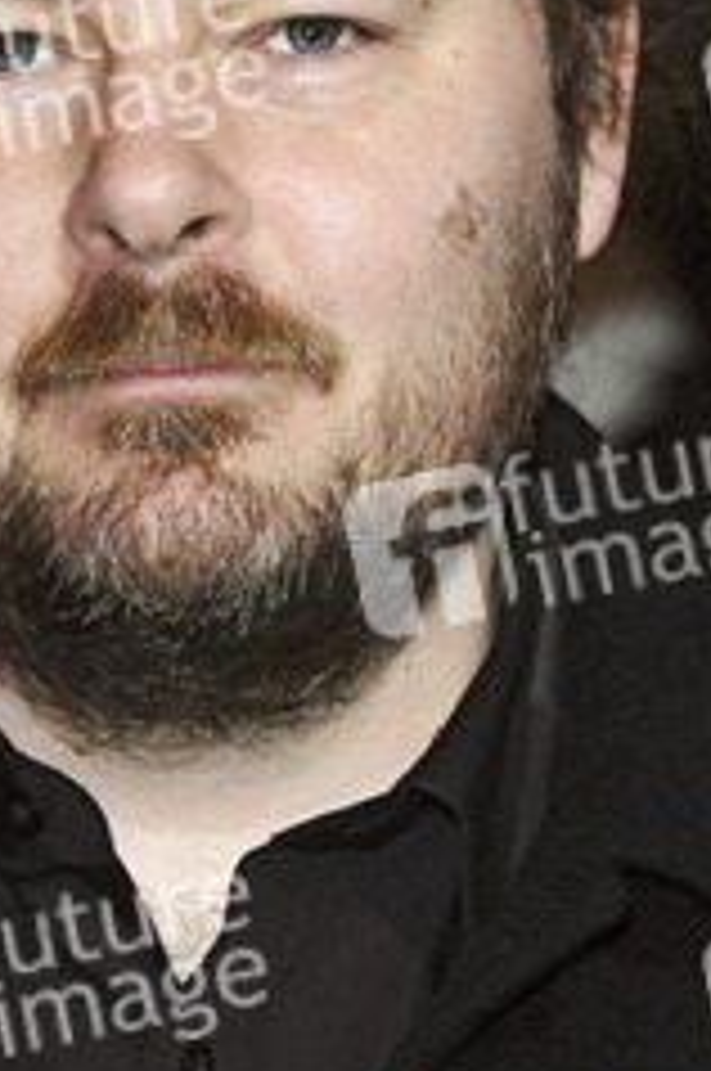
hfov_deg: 4.8
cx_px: 169
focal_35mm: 283
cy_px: 306
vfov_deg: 7.3
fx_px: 8408
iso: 1250
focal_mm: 112
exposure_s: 1/250
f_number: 4.5
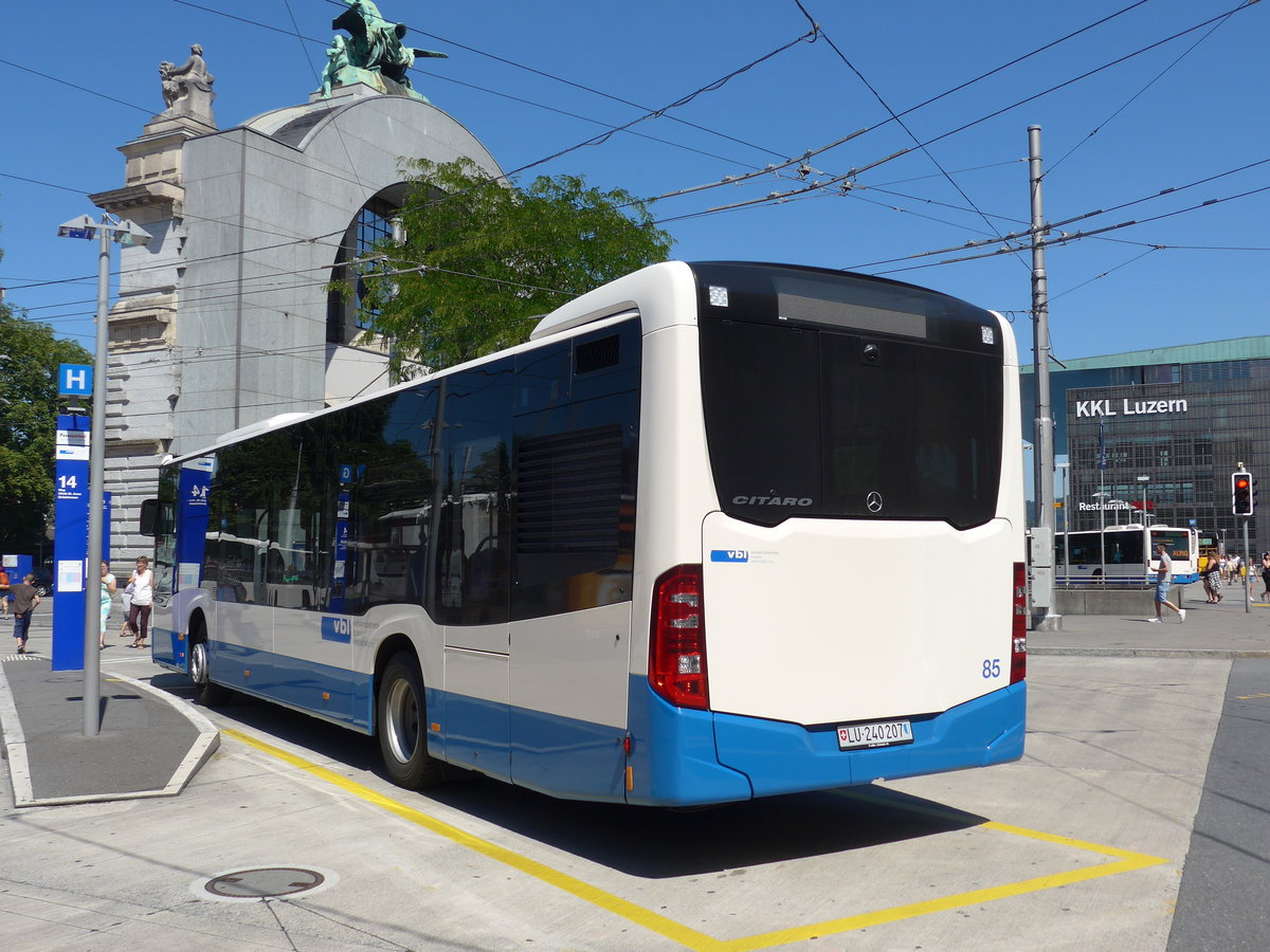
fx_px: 1247
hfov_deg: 54.0
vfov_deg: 41.8
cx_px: 635
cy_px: 476
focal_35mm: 34
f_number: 2.8
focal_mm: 7
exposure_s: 1/1600
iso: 80
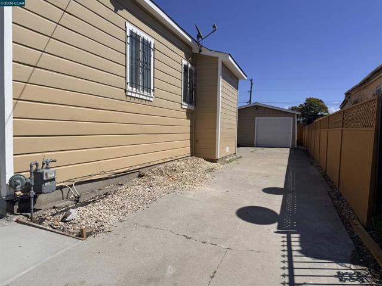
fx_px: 265
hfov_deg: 71.6
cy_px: 143
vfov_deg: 56.8
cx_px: 191
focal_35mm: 24
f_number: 1.78
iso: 80
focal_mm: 6.76
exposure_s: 1/10309
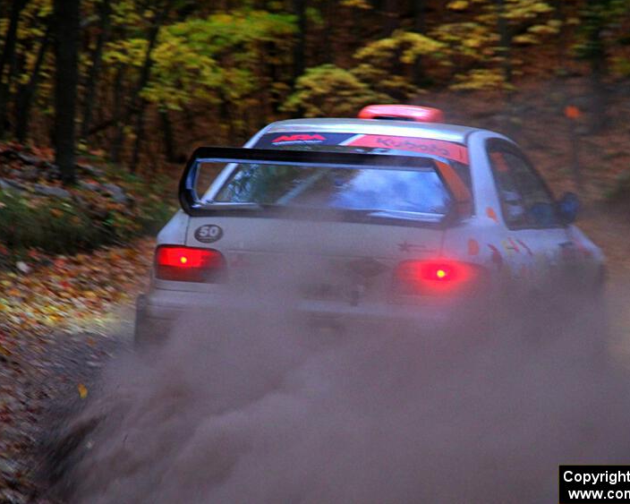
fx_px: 3020
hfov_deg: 11.9
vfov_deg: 9.5
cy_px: 251
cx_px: 344
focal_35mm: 162
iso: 3200
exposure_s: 1/100
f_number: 5.6
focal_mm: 93
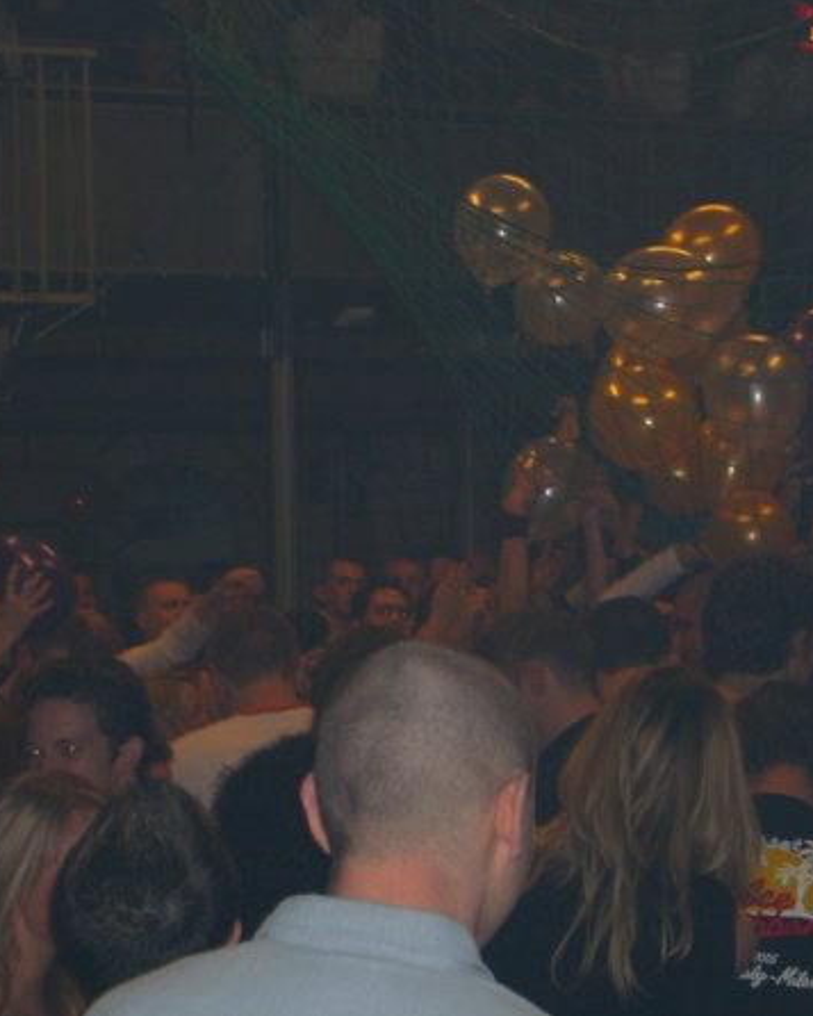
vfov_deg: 18.3
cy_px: 506
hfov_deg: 14.7
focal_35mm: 105
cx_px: 522
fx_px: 3157
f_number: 4.4
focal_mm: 16.6
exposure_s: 1/60
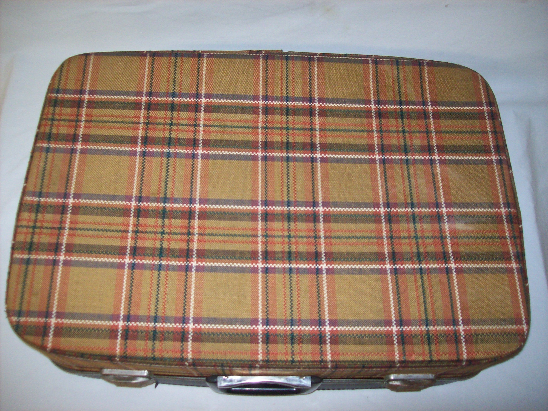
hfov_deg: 51.4
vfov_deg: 39.6
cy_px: 206
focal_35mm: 36
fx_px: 570
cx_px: 274
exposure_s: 1/64
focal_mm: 6
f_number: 2.7
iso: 200
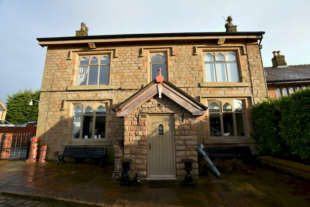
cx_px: 155
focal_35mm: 15
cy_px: 104
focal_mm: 10
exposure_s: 1/125
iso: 100
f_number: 5.6
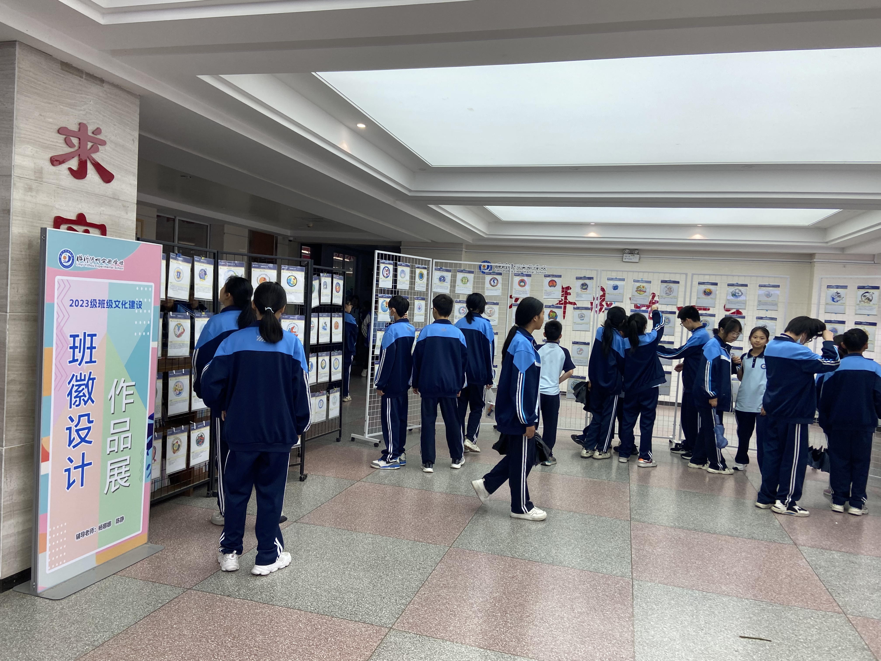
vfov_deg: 53.1
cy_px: 330
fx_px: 662
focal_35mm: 26
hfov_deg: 67.3
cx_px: 440
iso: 50
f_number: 1.8
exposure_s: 1/121
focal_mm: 4.25
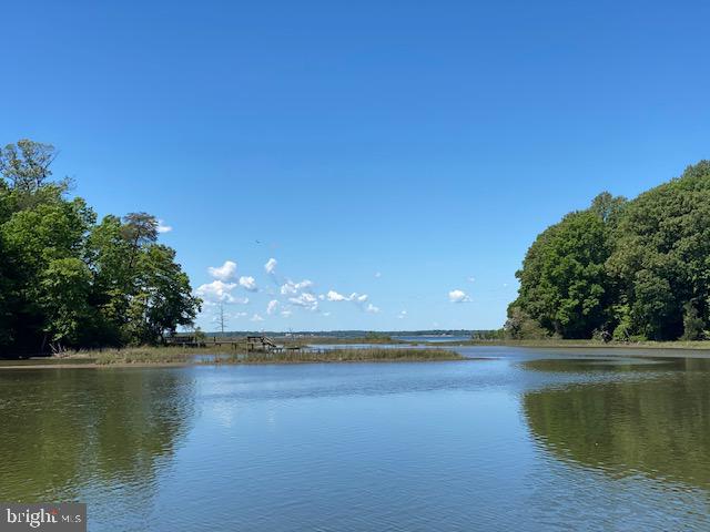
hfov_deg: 36.8
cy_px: 266
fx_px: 1067
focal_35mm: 52
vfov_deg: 28.0
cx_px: 355
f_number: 2
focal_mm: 6
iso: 20
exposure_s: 1/1295
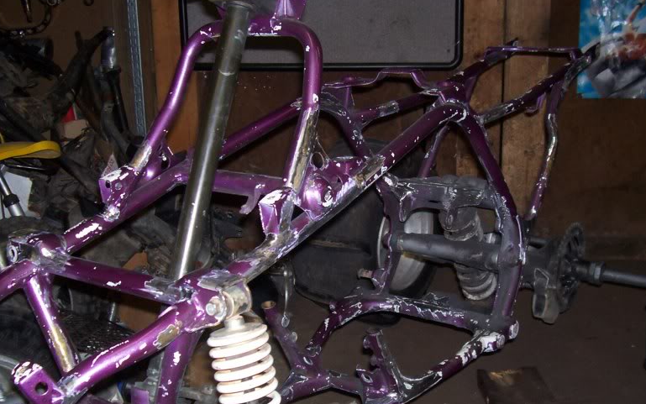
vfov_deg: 26.7
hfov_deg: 41.8
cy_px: 275
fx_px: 845
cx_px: 349
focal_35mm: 48
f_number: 2.7
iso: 80
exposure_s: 1/64
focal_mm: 5.6
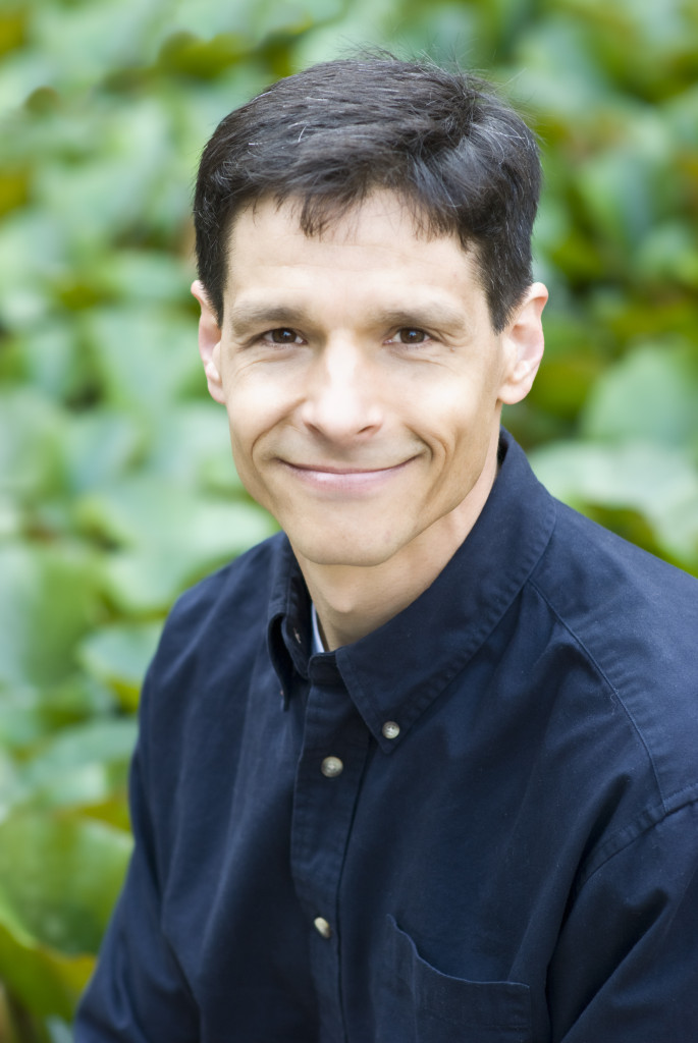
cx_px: 349
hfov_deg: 10.8
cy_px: 522
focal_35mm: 128
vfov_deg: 16.1
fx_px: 3699
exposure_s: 1/125
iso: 250
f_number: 2.8
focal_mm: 85
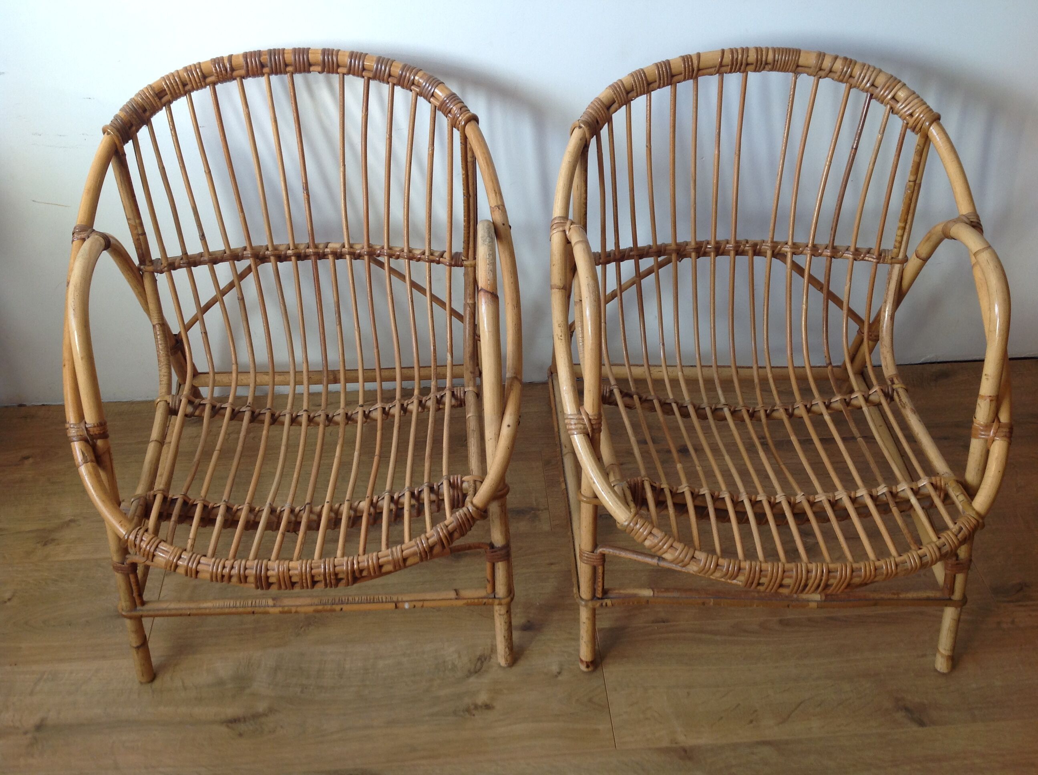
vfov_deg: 40.6
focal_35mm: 35
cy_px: 388
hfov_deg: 52.7
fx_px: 1048
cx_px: 519
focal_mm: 4.28
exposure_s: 1/24
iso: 64
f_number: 2.4
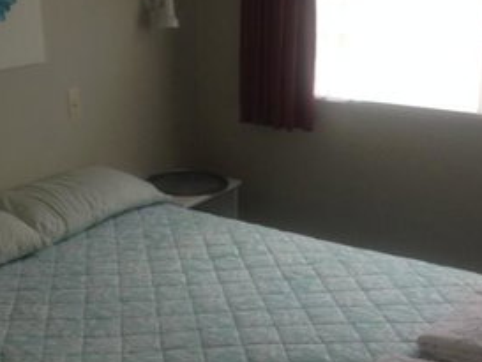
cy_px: 210
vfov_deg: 25.2
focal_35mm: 58
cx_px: 138
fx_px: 808
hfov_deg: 32.8
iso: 80
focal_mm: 4.12
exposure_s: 1/120
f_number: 2.4
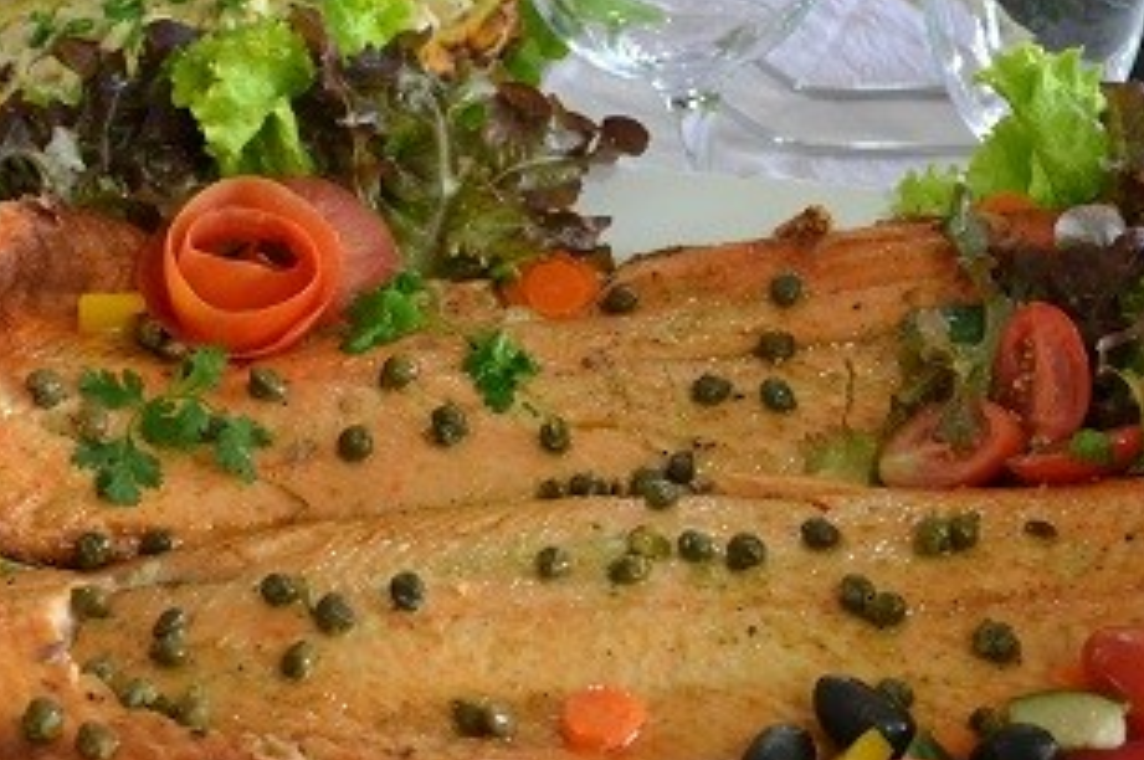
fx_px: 2596
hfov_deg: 24.9
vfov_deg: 16.7
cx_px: 552
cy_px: 425
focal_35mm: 82
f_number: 5
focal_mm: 35
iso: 2800
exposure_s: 1/60
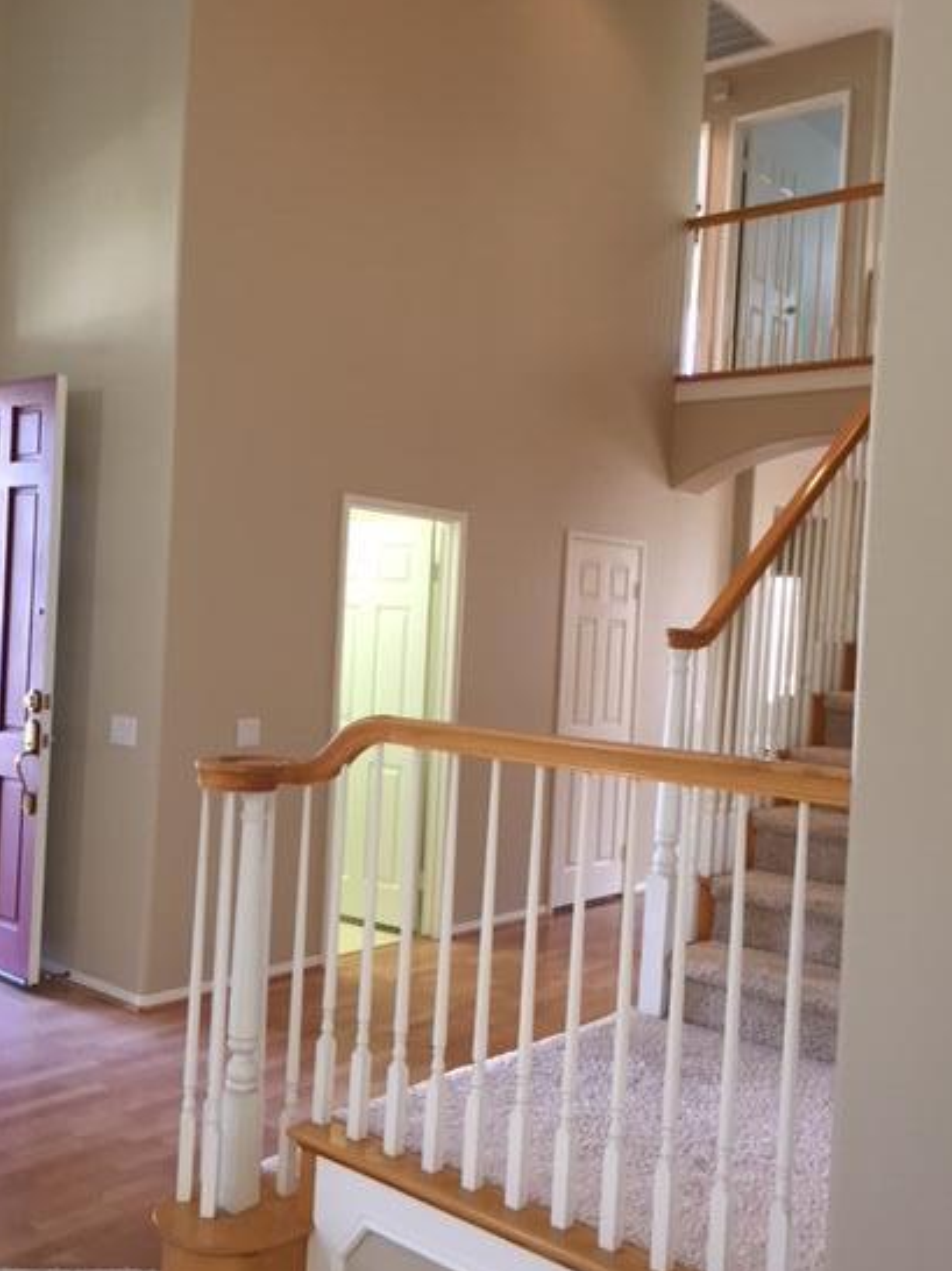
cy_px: 652
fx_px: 1248
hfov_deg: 41.7
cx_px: 421
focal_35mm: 34
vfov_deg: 54.0
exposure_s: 1/30
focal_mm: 4.15
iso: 40
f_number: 2.2
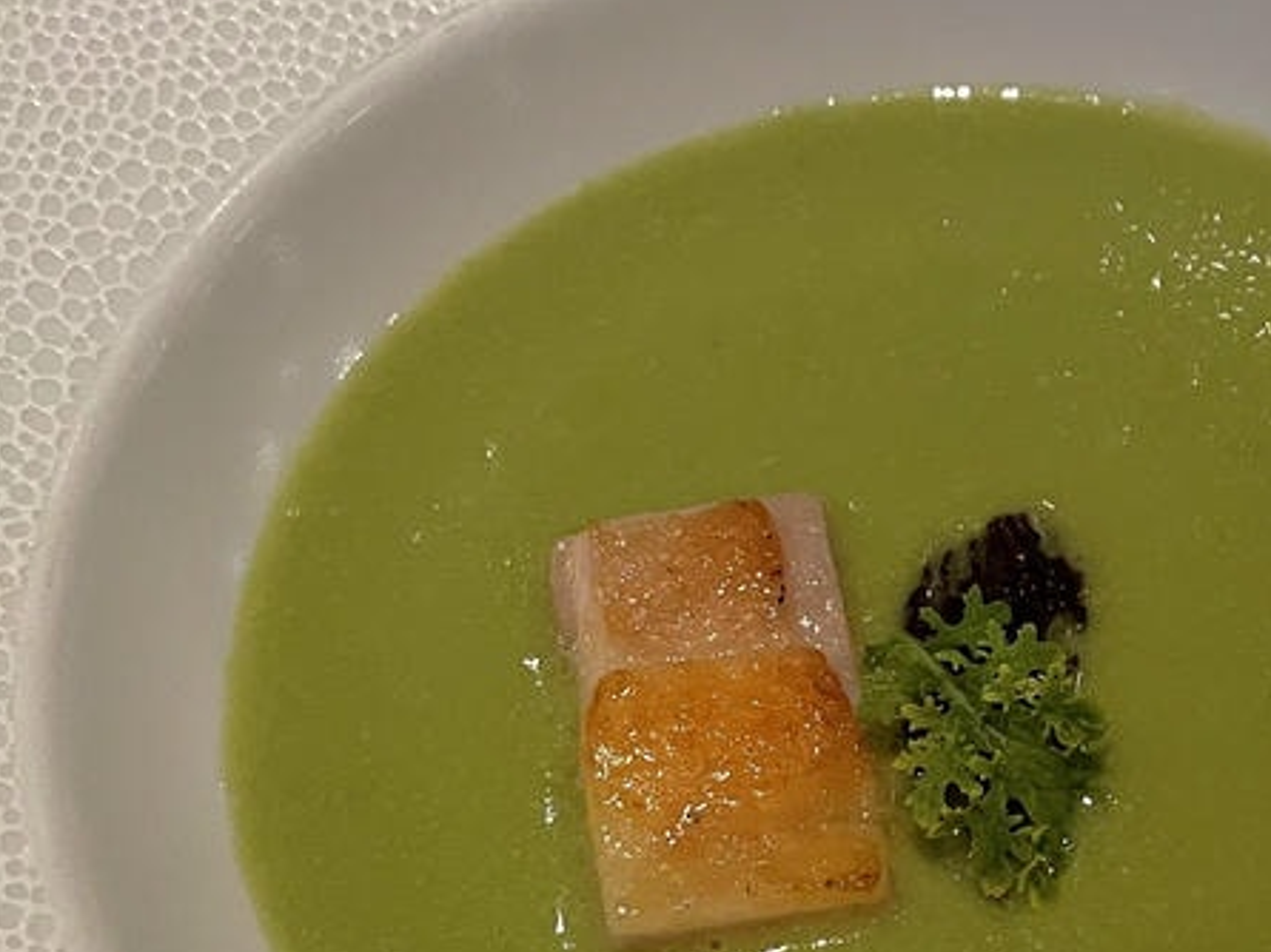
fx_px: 2569
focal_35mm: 70
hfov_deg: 27.3
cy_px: 750
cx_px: 1009
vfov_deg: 20.8
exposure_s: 1/60
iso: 200
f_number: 1.6
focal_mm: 4.2
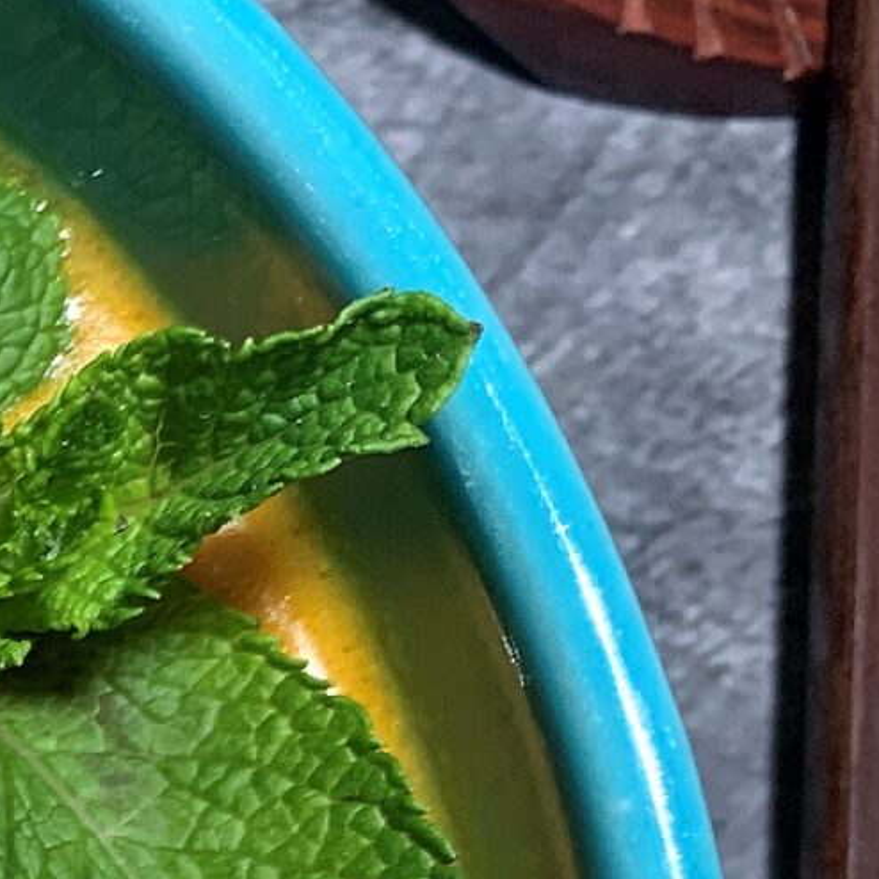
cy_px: 1322
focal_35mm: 119
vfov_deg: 13.8
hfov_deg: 12.4
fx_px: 3419
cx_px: -1039
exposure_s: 1/100
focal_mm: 4.25
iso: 50
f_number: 1.8
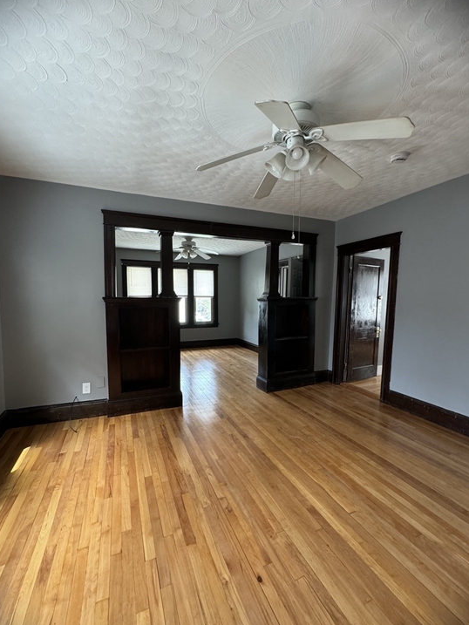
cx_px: 228
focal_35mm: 15
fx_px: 271
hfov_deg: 81.7
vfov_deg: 98.1
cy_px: 323
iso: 320
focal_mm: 2.22
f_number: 2.2
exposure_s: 1/99
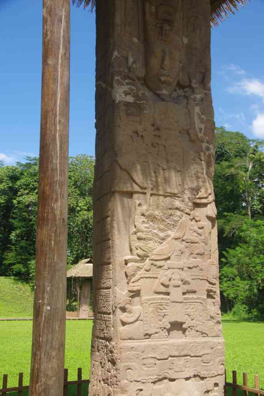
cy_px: 198
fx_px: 473
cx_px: 132
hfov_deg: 31.2
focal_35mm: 43
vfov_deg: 45.4
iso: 200
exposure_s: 1/60
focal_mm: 29.4
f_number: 10
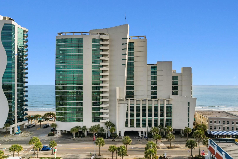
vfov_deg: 57.2
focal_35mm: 22
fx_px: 145
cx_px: 119
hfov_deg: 78.6
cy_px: 80
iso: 130
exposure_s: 1/500
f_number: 2.8
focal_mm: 8.38
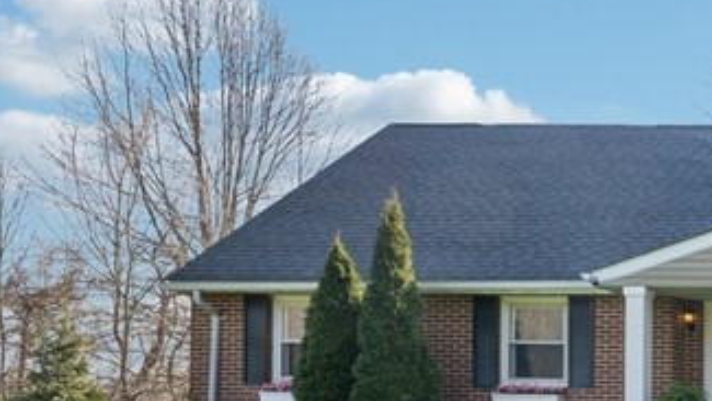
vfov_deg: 23.0
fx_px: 925
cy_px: 444
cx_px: 1023
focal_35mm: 49
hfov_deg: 29.3
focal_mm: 14
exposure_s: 1/320
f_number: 8
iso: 250
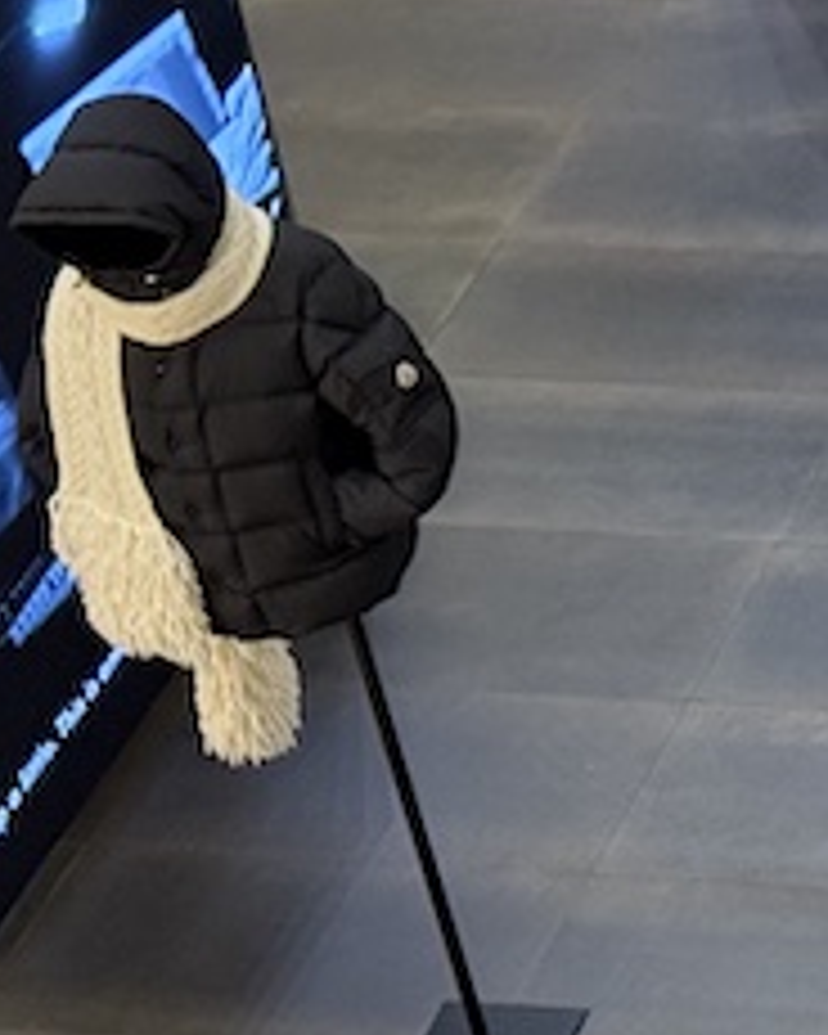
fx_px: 5606
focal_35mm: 183
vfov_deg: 10.4
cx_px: 1935
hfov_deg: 7.9
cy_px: -182
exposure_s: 1/40
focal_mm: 6.76
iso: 250
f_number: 1.78
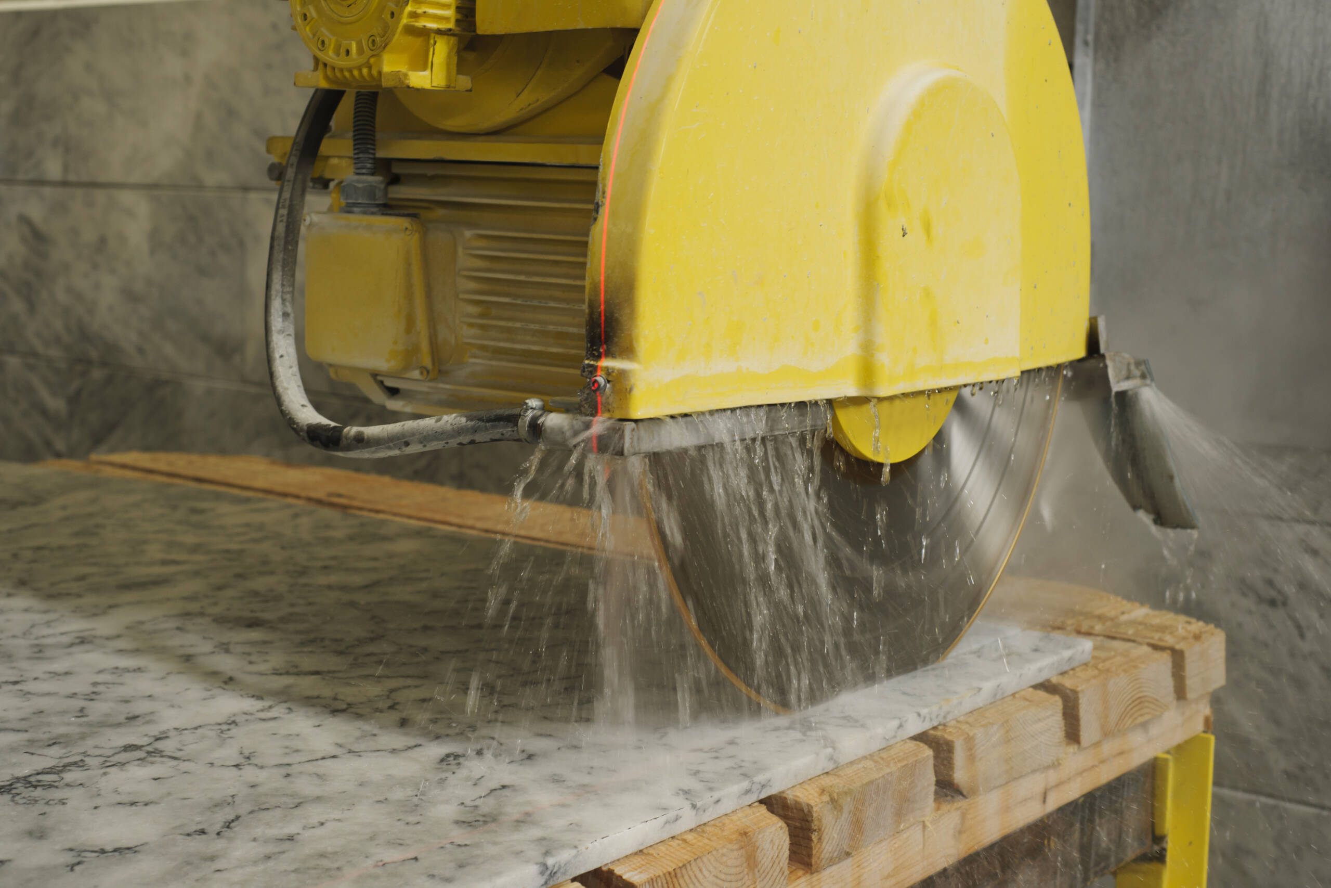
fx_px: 1849
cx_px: 666
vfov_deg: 27.0
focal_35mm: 50
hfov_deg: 39.6
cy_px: 444
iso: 400
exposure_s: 1/80
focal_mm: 50
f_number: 5.6
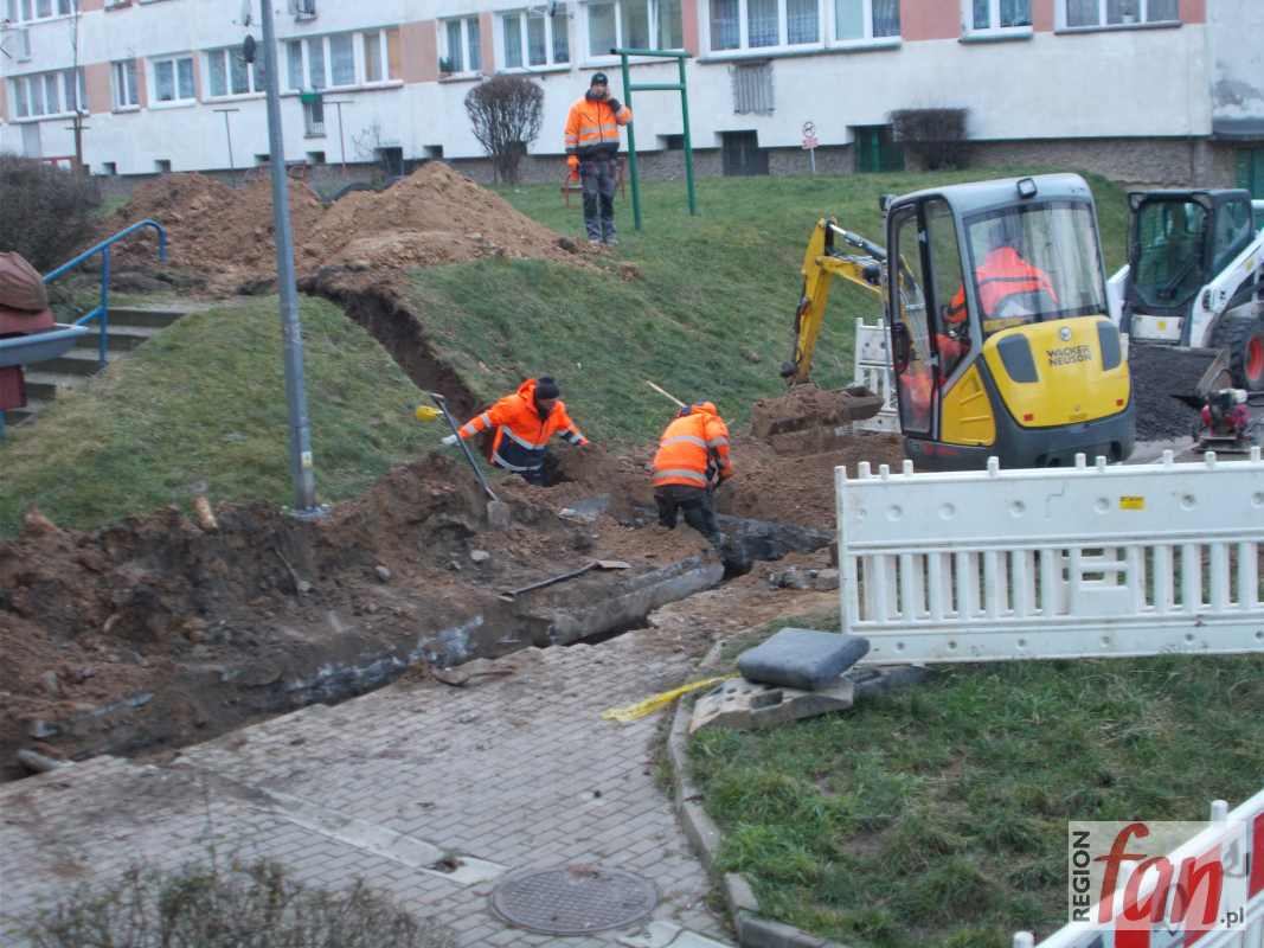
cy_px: 474
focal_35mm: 50
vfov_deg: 29.1
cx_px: 632
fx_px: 1826
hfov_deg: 38.2
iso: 160
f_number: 4.5
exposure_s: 1/30
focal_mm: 9
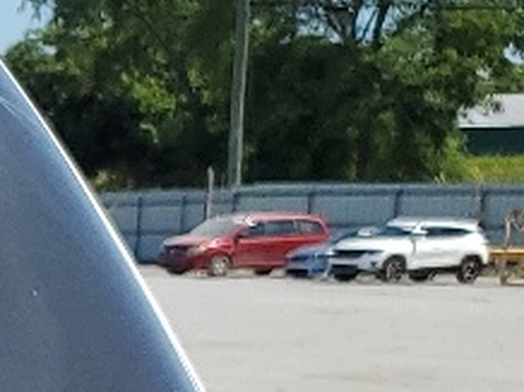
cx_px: -981
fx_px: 2888
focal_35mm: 191
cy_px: 883
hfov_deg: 8.8
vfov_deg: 7.3
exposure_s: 1/3333
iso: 50
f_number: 1.5
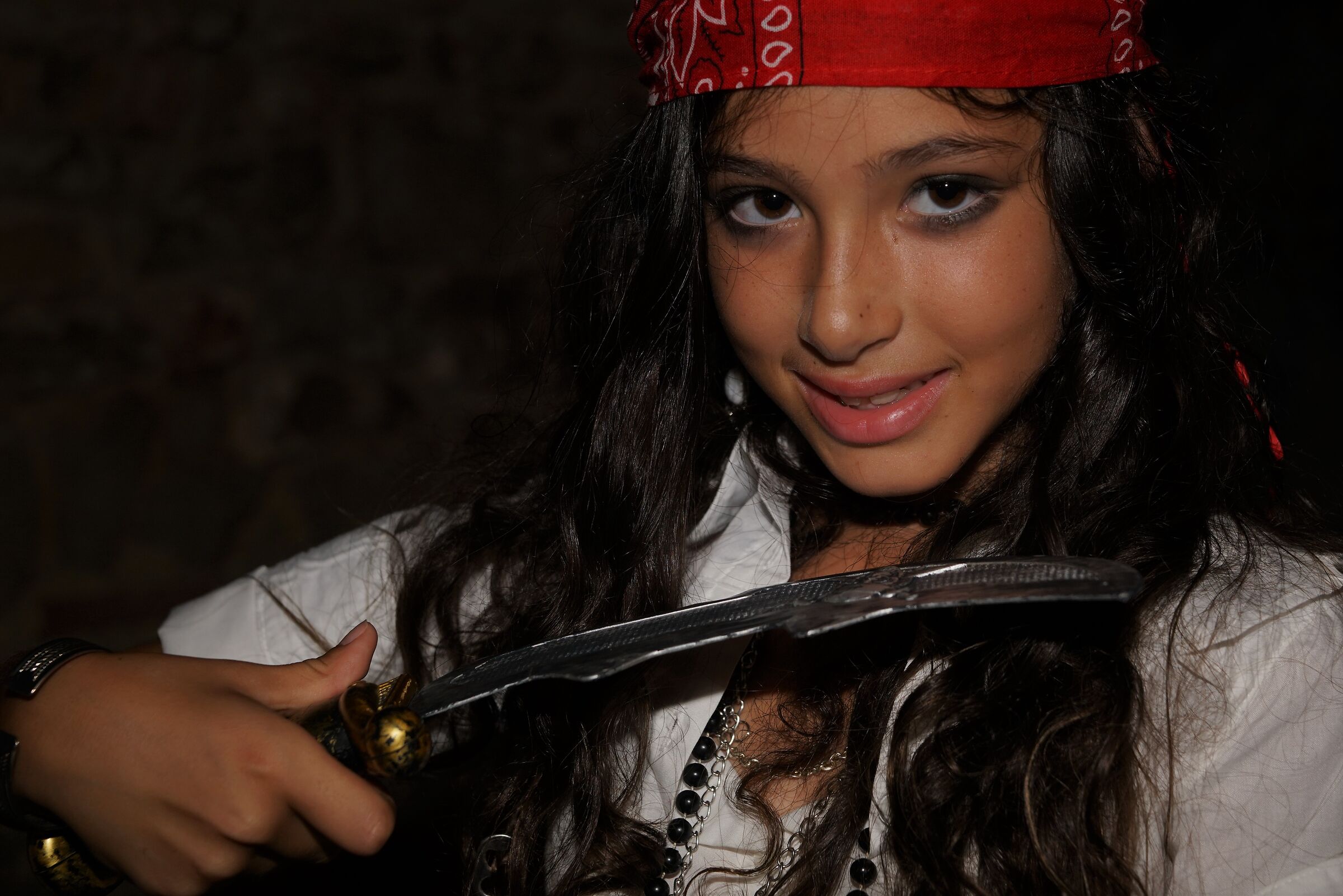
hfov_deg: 28.8
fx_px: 2612
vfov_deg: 19.5
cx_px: 672
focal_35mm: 70
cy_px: 448
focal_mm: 70
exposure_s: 1/60
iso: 400
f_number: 6.3
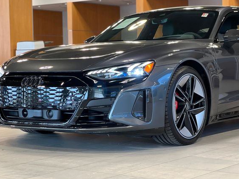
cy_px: 83
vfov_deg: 17.0
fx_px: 601
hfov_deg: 22.5
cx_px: 116
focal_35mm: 87
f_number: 2.8
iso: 160
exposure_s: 1/40
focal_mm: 9
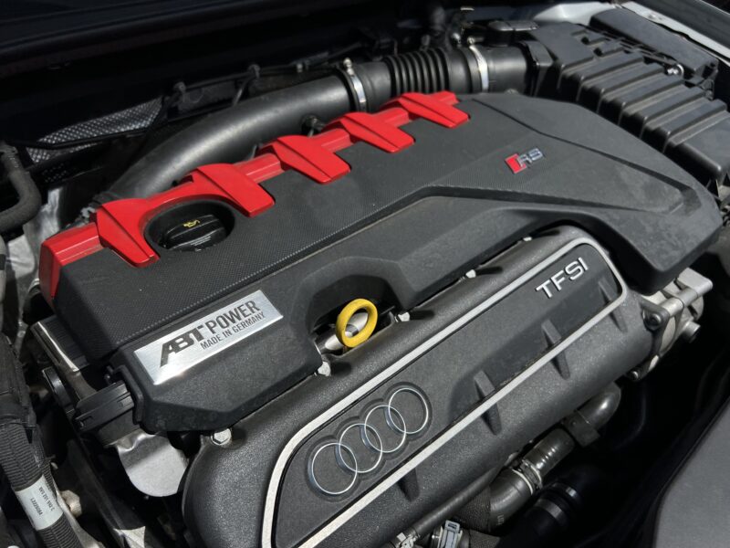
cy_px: 274
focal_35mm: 26
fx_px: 548
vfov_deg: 53.1
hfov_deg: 67.3
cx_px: 365
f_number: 1.5
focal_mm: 5.7
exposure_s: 1/9434
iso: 50
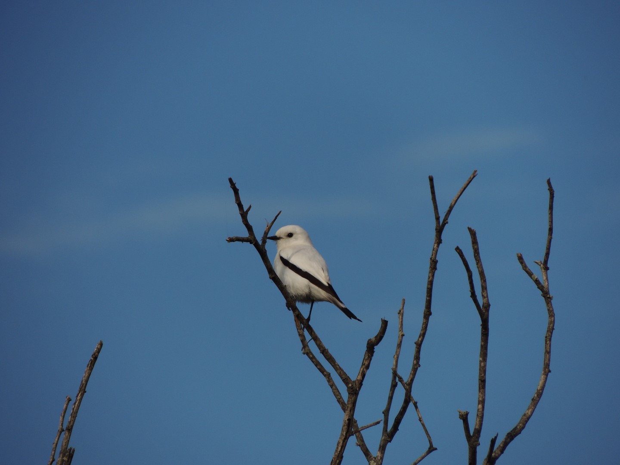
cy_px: 232
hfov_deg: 2.5
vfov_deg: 1.9
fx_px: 14329
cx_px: 310
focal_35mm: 800
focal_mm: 142.6
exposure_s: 1/1000
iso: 110
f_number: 5.2
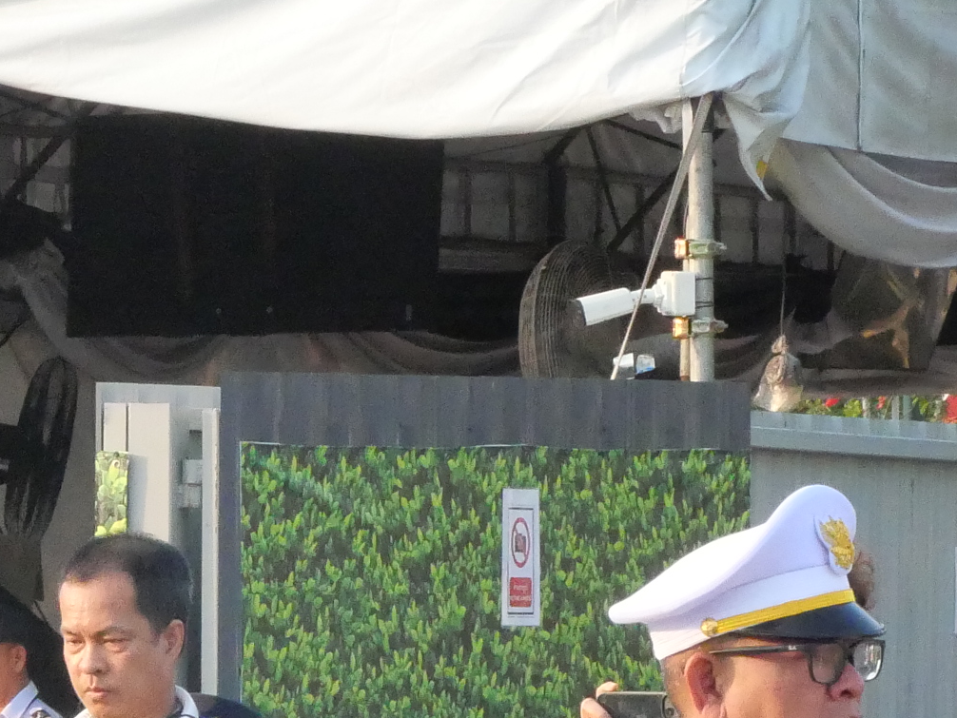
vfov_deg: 3.4
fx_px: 12167
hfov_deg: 4.5
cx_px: -422
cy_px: 988
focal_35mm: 440
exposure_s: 1/500
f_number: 14
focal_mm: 60
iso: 4000
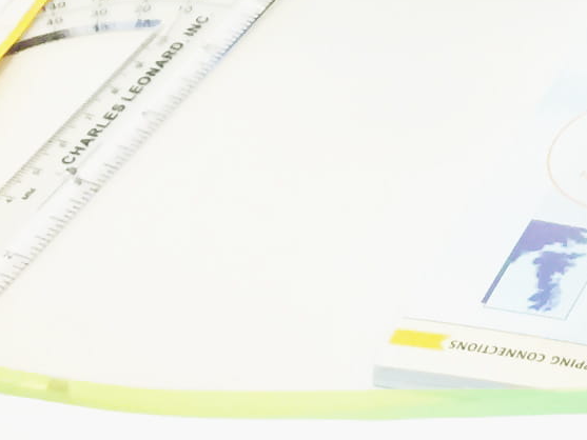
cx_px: 1328
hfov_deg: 10.3
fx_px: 2883
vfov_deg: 8.2
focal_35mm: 170
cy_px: -486
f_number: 2.2
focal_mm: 4.15
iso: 50
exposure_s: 1/30
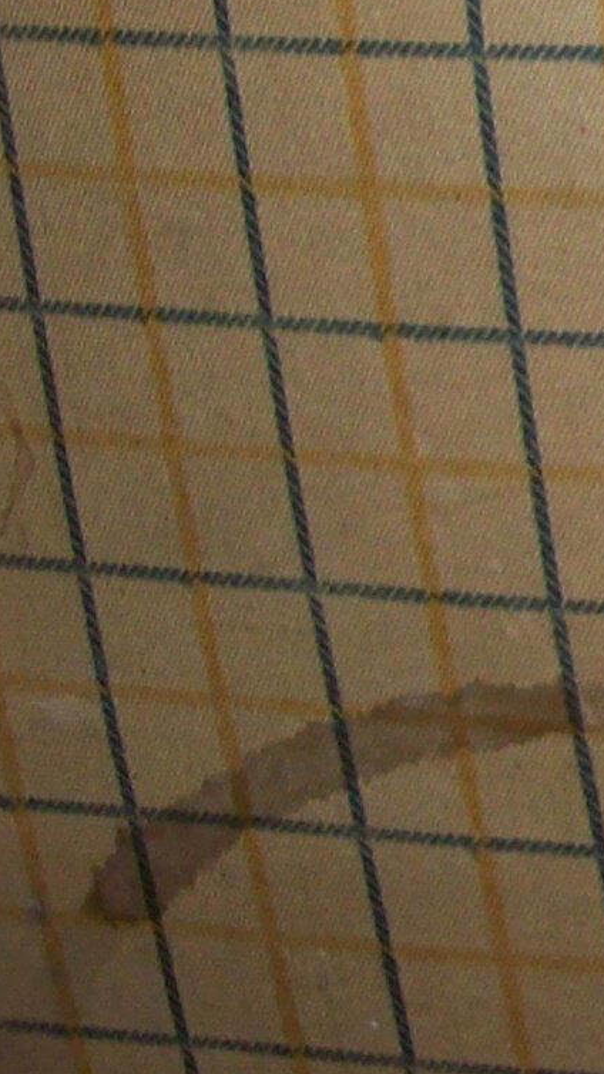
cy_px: 340
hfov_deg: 7.4
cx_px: 1705
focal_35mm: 148
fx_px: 4215
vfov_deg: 14.5
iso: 80
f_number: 2.7
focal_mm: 6
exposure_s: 1/64
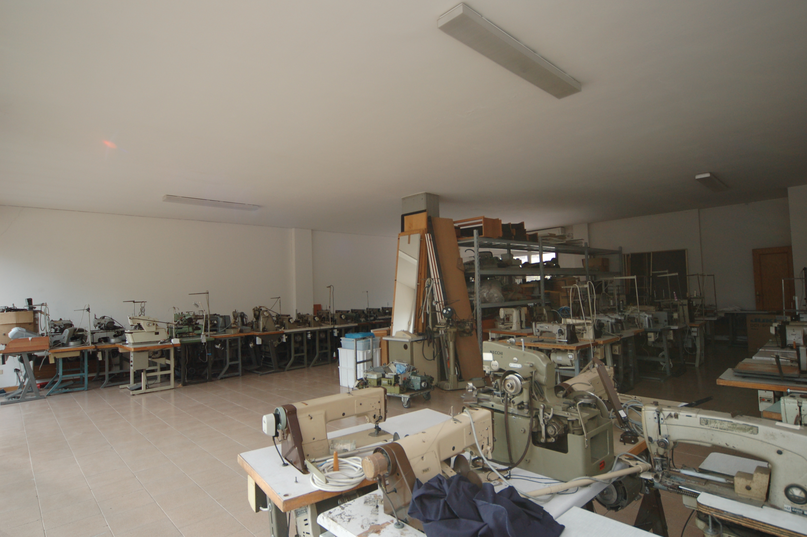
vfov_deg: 67.3
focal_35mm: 18
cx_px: 404
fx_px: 403
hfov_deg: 90.1
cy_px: 268
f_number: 4.5
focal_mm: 12
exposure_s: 1/160
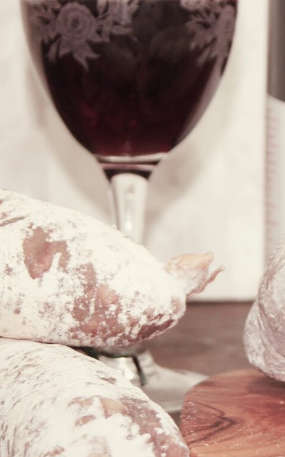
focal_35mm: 181
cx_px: 340
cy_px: 201
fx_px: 2248
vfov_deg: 11.6
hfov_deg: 7.2
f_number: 5
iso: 100
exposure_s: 1/60
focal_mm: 35
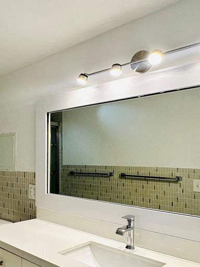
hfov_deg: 40.8
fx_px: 254
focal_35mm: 33
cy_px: 163
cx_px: 34
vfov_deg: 54.8
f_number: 2.2
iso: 125
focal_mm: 2.22
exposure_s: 1/120
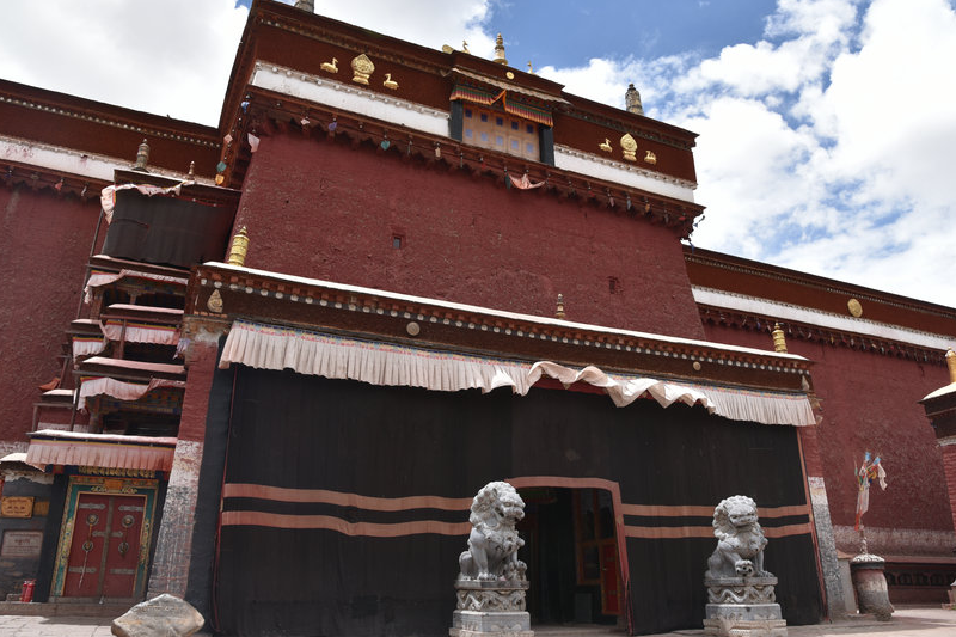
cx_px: 474
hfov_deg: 67.4
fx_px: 717
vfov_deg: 47.9
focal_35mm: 27
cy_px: 289
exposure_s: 1/320
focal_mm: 24
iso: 200
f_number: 9
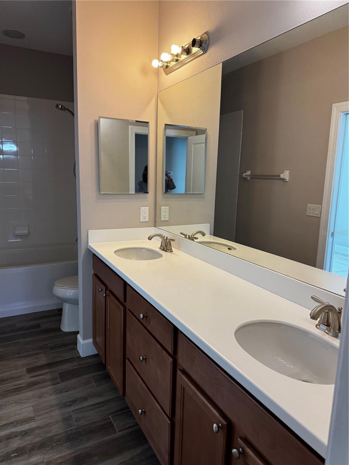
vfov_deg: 71.6
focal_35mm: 24
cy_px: 232
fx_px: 323
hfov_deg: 56.8
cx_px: 174
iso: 200
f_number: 1.78
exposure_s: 1/120
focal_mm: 6.76
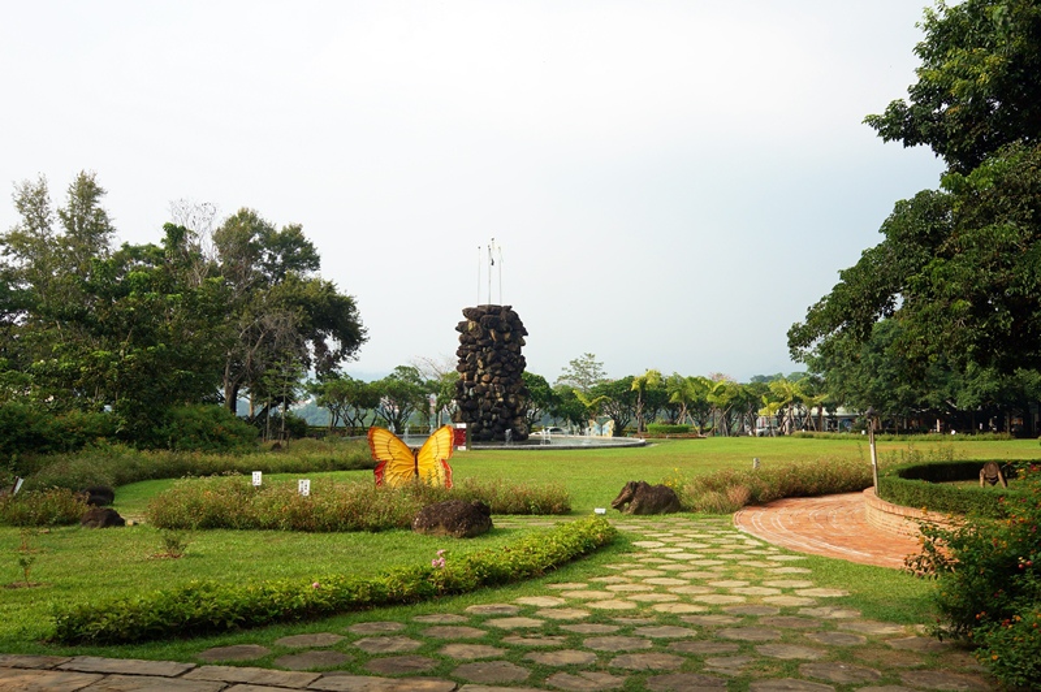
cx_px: 520
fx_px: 953
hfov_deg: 57.3
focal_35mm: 33
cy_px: 346
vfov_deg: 39.9
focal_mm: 22
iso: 100
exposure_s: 1/400
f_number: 8
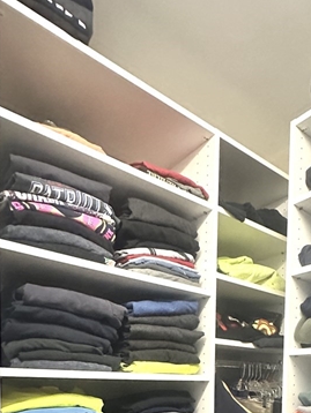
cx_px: 234
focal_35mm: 30
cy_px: 401
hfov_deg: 45.2
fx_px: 359
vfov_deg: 50.1
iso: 800
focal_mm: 2.22
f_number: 2.2
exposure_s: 1/40
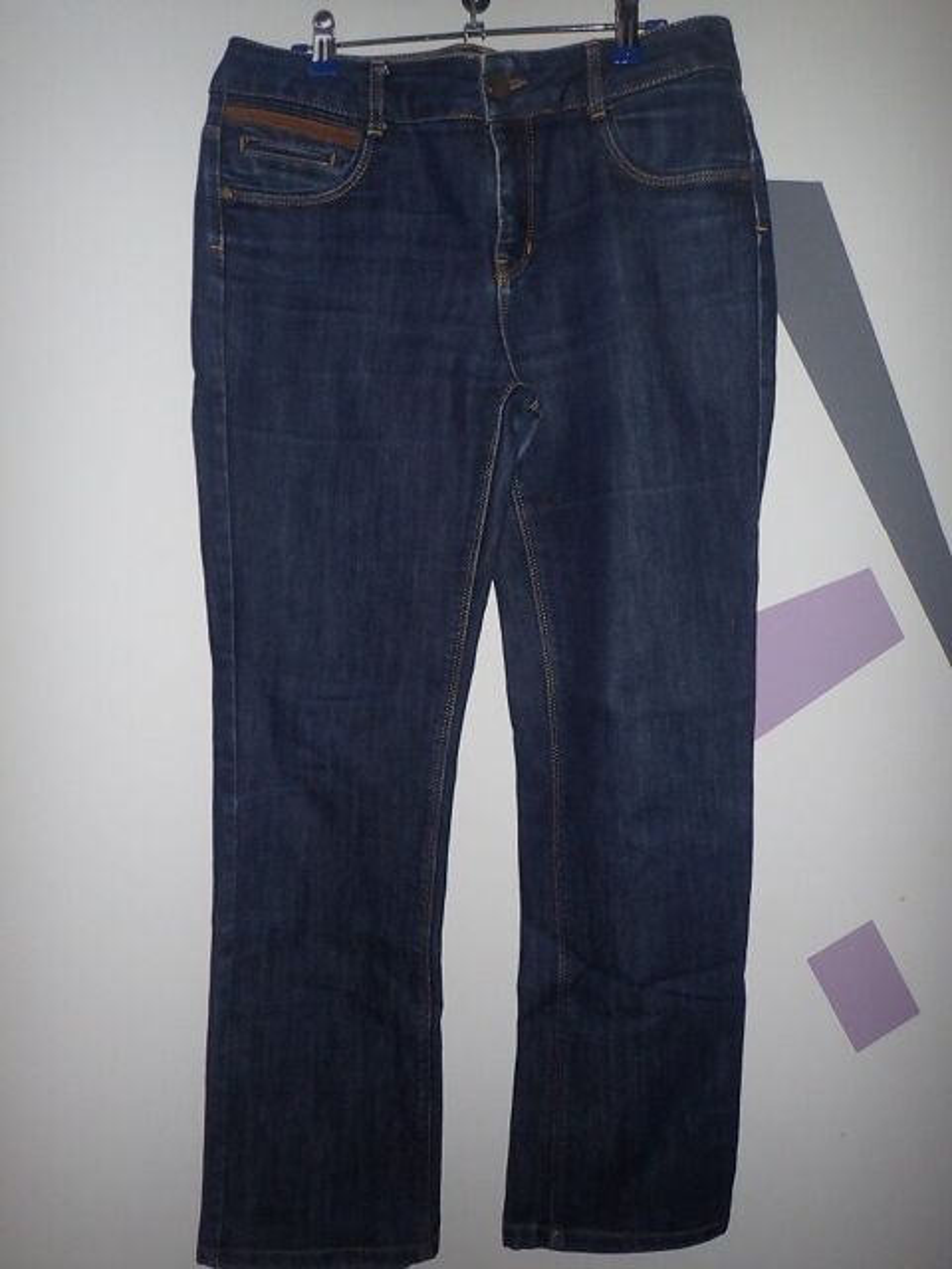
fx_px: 917
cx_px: 476
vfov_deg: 69.4
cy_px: 634
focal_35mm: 25
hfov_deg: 54.9
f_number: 5.6
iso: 400
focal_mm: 4.5
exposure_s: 1/30
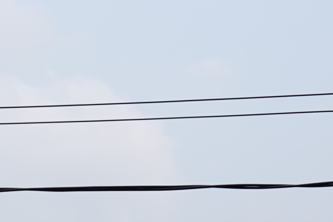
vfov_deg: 8.0
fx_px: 1563
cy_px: 325
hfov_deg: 11.8
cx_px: -108
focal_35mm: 169
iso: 100
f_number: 5
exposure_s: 1/640
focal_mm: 41
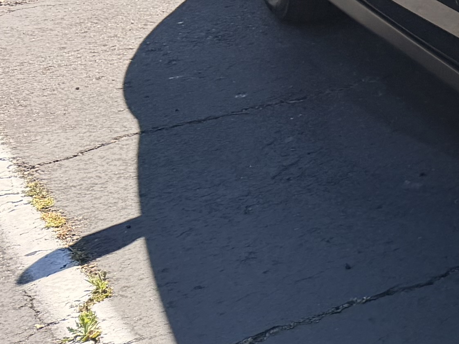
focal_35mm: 122
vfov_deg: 12.0
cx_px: 1114
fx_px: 1618
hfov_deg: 12.5
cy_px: -2
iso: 100
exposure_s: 1/2370
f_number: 1.78
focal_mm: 6.76
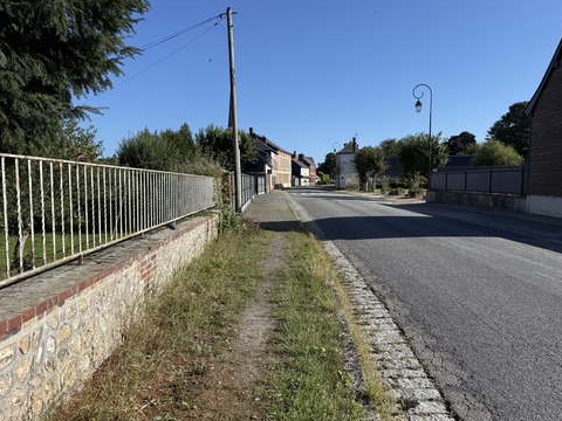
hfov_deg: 69.4
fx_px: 406
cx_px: 282
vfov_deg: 54.9
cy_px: 216
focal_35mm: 25
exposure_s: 1/4673
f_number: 1.78
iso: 80
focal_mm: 6.76
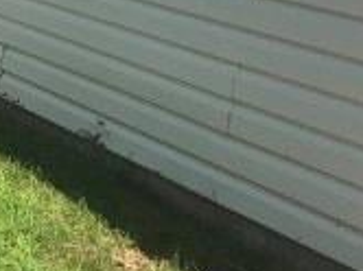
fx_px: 1131
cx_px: -295
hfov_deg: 15.6
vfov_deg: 13.4
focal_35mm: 108
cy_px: -31
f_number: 1.8
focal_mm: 3.99
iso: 20
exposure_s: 1/2740
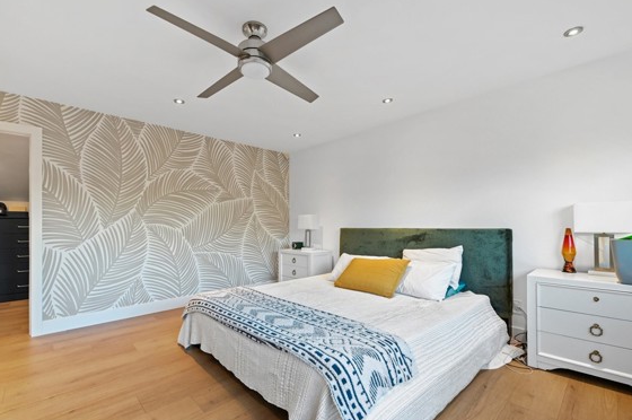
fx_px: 281
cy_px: 225
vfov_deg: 73.5
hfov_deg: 96.7
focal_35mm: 16
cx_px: 298
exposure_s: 1/3
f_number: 8
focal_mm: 14
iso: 320
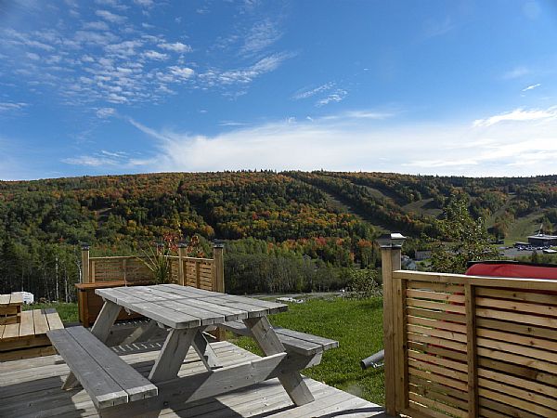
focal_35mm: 26
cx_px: 278
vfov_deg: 53.1
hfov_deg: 67.3
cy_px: 209
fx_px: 418
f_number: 6.3
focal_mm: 4.6
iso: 64
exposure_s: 1/357
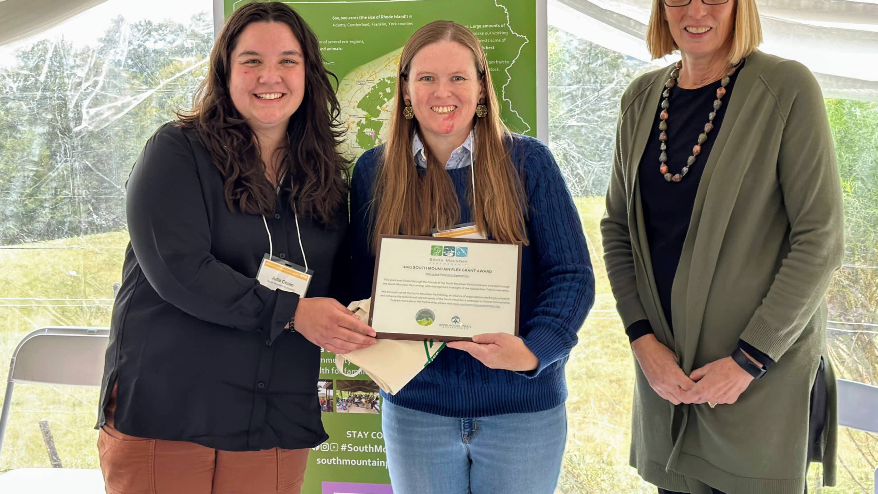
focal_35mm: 53
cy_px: 167
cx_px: 436
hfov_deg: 39.2
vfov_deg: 22.5
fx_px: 1234
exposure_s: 1/120
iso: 100
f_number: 1.78
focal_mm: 6.86
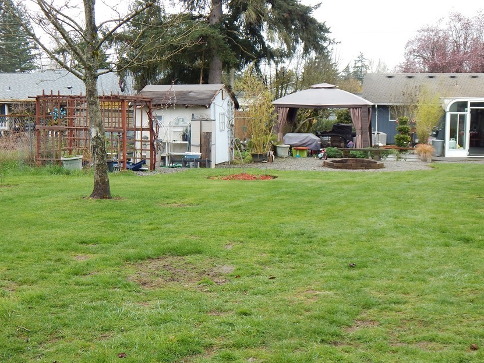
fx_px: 741
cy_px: 205
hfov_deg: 36.2
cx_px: 255
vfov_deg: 27.5
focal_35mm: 53
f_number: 3.6
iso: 125
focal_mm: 7.7
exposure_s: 1/200
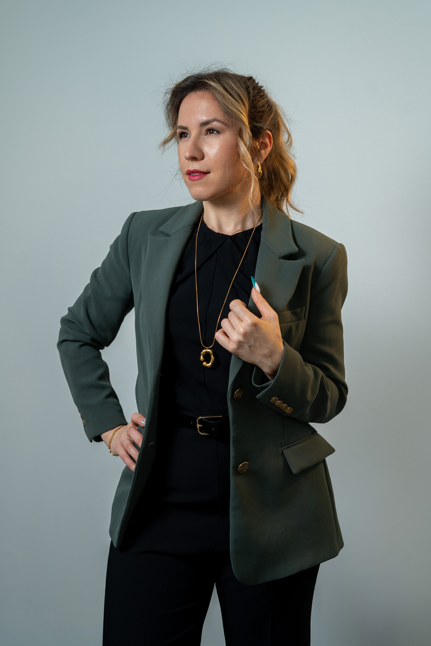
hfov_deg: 27.0
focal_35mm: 50
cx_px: 216
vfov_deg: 39.6
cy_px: 323
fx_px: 898
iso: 160
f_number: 4
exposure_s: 1/250
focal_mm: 50
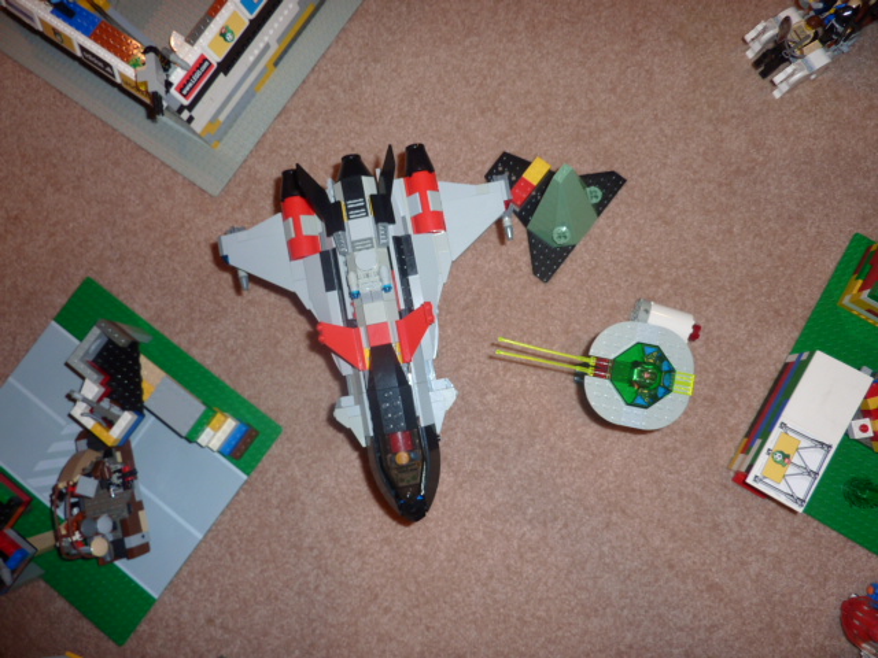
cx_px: 439
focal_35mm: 25
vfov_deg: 54.9
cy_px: 329
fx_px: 634
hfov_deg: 69.4
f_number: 3.3
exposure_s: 1/30
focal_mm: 4.1
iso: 80
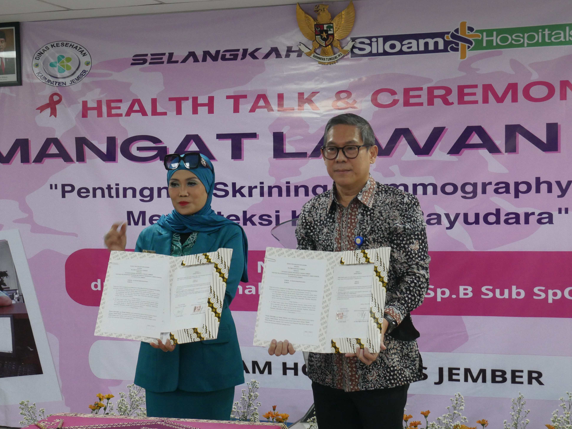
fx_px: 1141
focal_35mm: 69
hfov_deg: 28.2
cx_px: 275
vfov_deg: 21.3
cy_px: 241
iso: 1600
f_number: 5.6
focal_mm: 29
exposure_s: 1/30
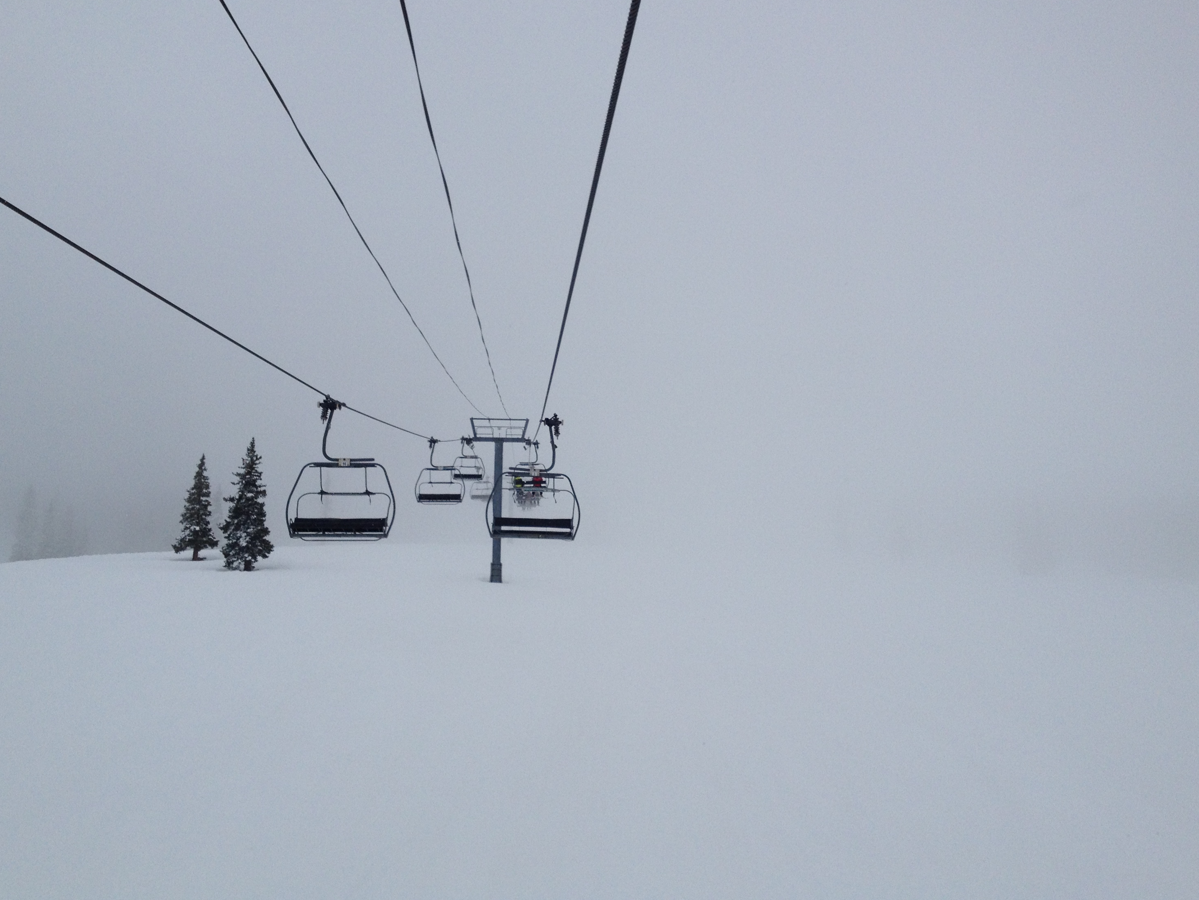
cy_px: 417
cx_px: 594
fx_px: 1351
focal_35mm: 39
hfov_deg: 47.9
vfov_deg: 36.8
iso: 50
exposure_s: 1/6944
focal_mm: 4.28
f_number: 2.4
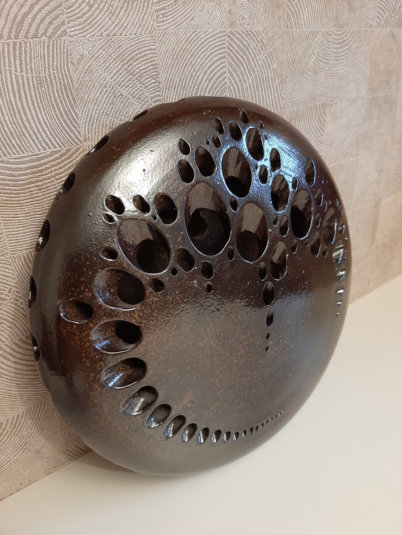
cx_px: 201
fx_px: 403
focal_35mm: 26
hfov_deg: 53.1
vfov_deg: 67.3
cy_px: 268
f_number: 1.7
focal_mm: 3.93
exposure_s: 1/33
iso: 200
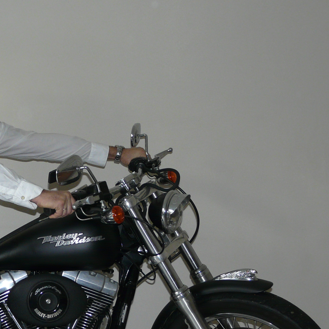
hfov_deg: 25.2
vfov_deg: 26.1
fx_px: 699
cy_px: 248
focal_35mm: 65
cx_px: 2
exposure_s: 1/40
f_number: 2.8
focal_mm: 5.4
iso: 100
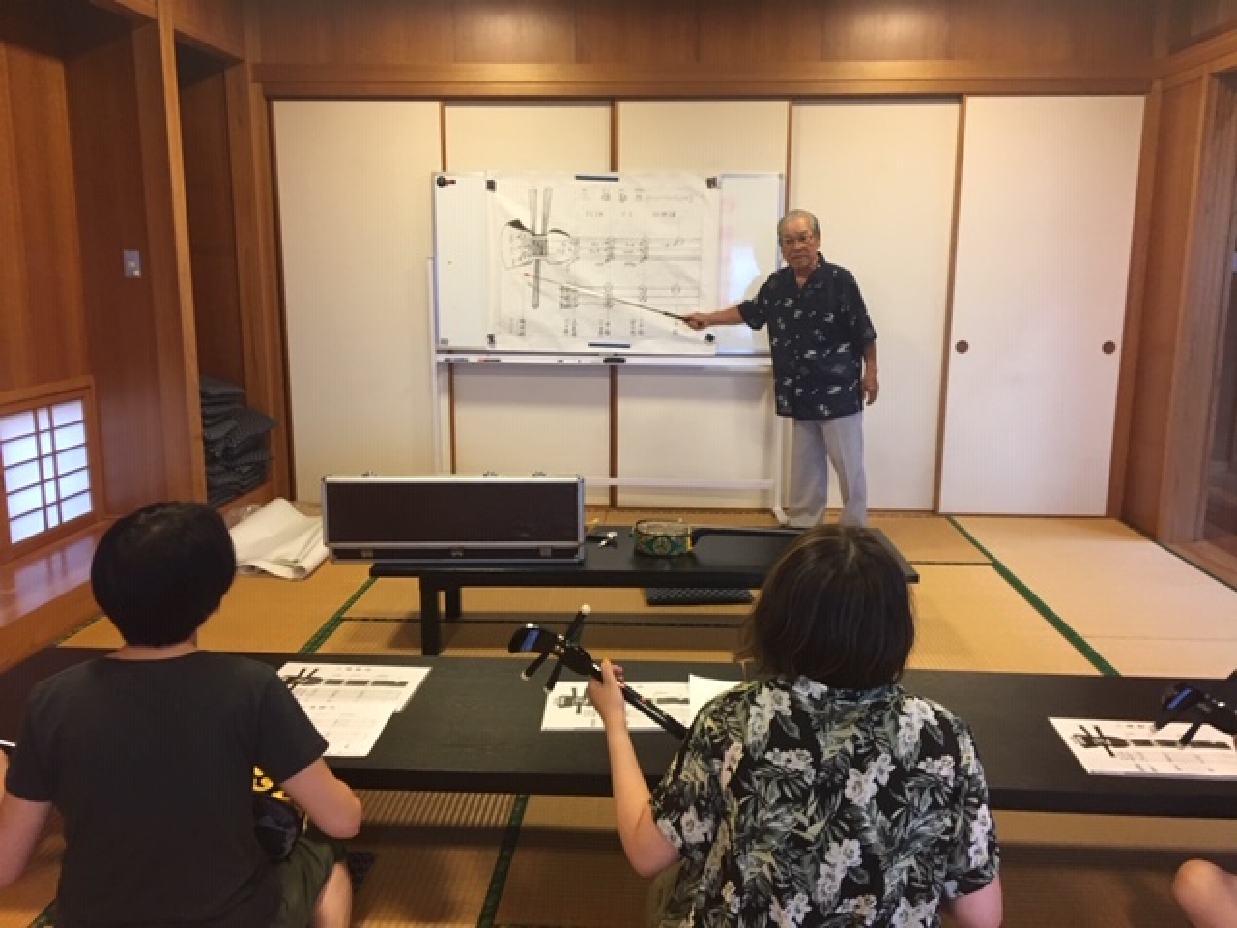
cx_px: 618
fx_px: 1036
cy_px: 464
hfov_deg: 61.7
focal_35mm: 29
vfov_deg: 48.2
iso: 125
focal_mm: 4.15
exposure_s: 1/30
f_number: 2.2
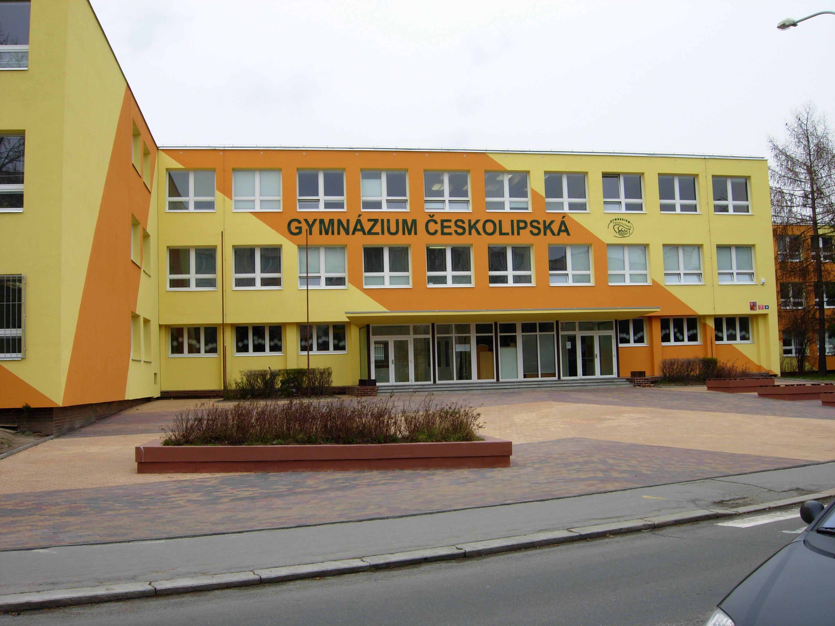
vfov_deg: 39.7
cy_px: 313
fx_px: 868
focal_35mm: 36
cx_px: 418
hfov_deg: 51.4
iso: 50
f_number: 5.4
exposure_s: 1/117
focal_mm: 7.5
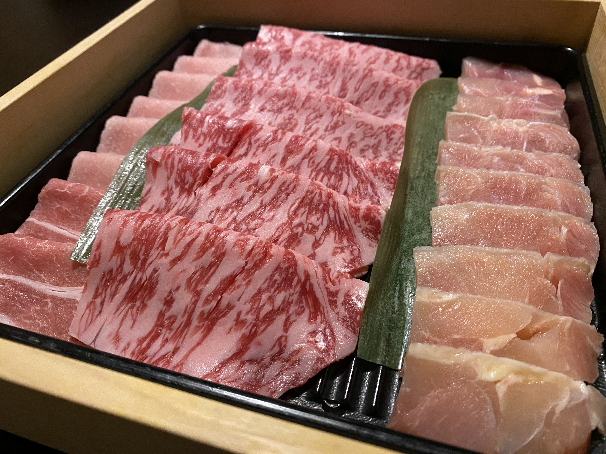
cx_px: 303
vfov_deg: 54.9
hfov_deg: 69.4
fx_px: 438
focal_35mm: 25
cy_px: 227
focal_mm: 4.25
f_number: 1.8
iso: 500
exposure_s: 1/49
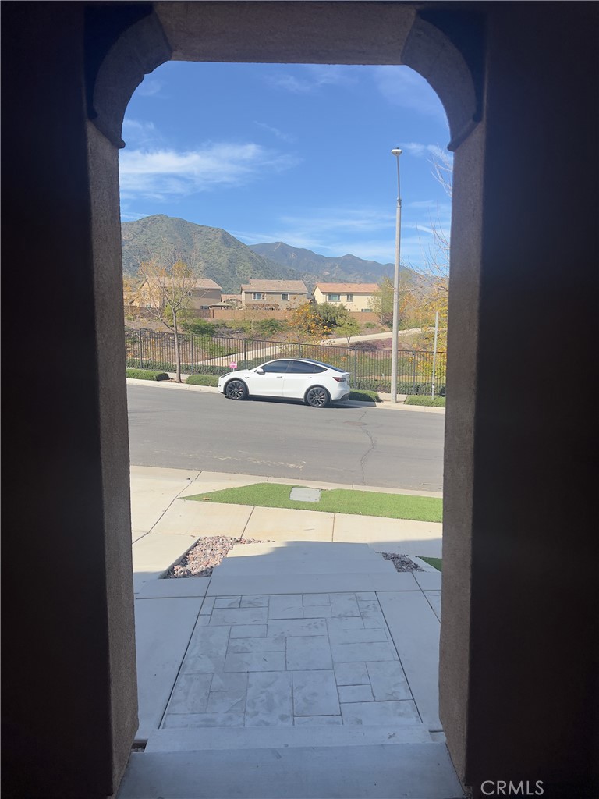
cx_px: 300
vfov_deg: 67.3
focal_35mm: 26
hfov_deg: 53.1
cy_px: 400
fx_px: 600
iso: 50
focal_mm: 5.7
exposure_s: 1/2994
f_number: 1.5
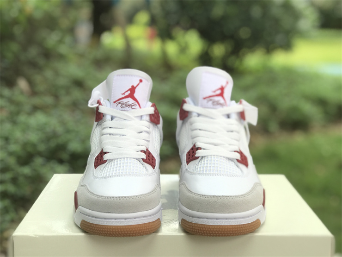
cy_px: 128
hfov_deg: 33.8
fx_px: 563
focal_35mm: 57
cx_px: 171
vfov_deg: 25.7
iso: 20
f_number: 2.8
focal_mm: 6.6
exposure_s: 1/121
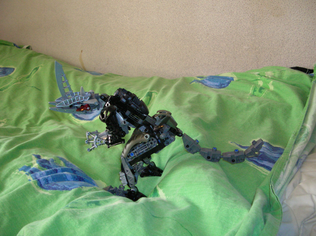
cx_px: 158
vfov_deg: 40.6
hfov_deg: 52.7
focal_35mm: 35
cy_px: 118
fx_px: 319
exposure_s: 1/19.5
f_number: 2.8
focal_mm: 5.8
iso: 200
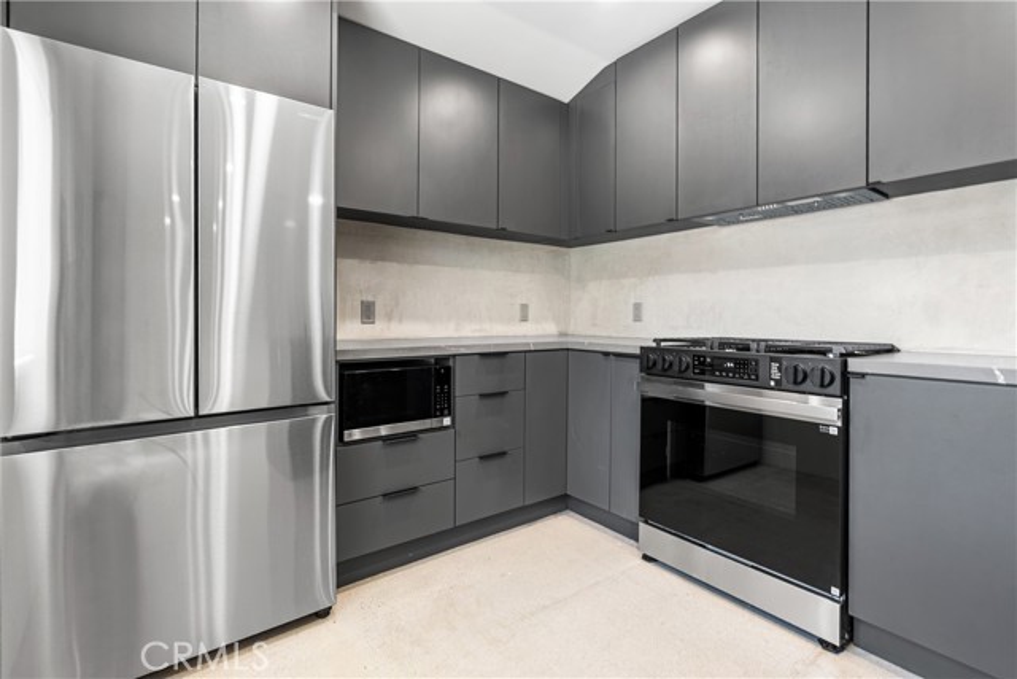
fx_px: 452
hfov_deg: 96.7
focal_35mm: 16
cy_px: 340
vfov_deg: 73.8
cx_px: 508
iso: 100
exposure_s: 2
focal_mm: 16
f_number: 8
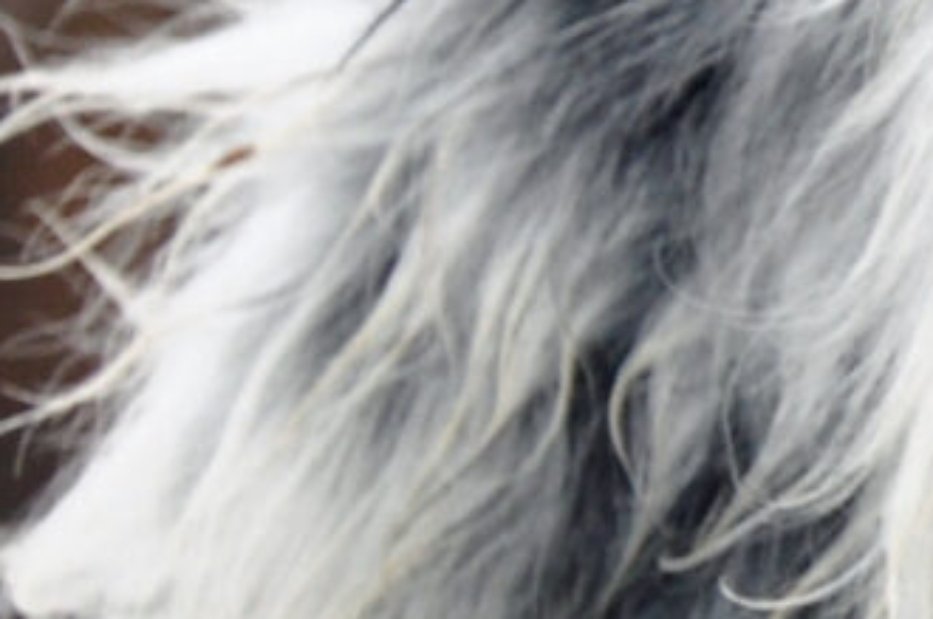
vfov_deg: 2.6
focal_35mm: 524
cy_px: 834
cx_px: 3478
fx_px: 13557
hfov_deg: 3.8
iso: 400
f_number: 9
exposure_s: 1/200
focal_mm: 45
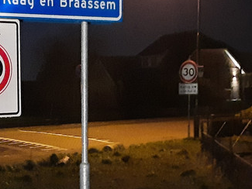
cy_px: 121
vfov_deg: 18.0
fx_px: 597
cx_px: -65
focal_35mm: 82
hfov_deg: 21.8
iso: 2000
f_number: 2
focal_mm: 4.6
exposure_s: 1/10
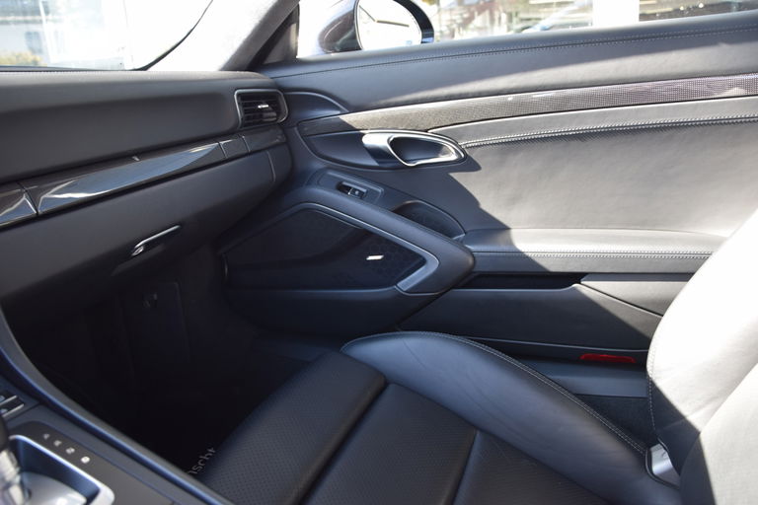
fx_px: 1105
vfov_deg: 25.8
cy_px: 252
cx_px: 379
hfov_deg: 37.9
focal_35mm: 52
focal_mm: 35
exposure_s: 1/100
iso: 400
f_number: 5
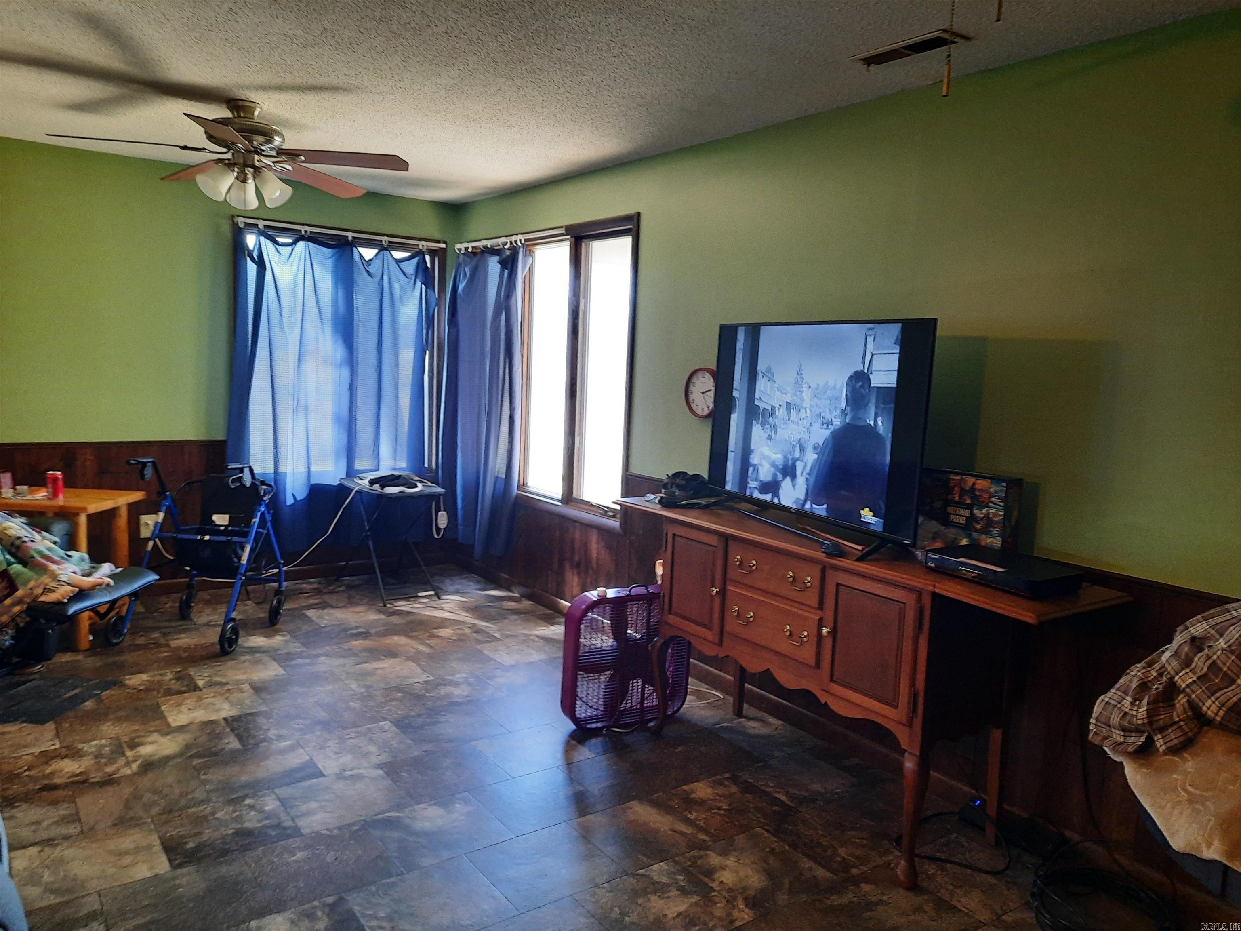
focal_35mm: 25
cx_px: 620
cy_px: 466
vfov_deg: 54.9
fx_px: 896
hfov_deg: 69.4
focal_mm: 4.6
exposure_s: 1/30
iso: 250
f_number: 2
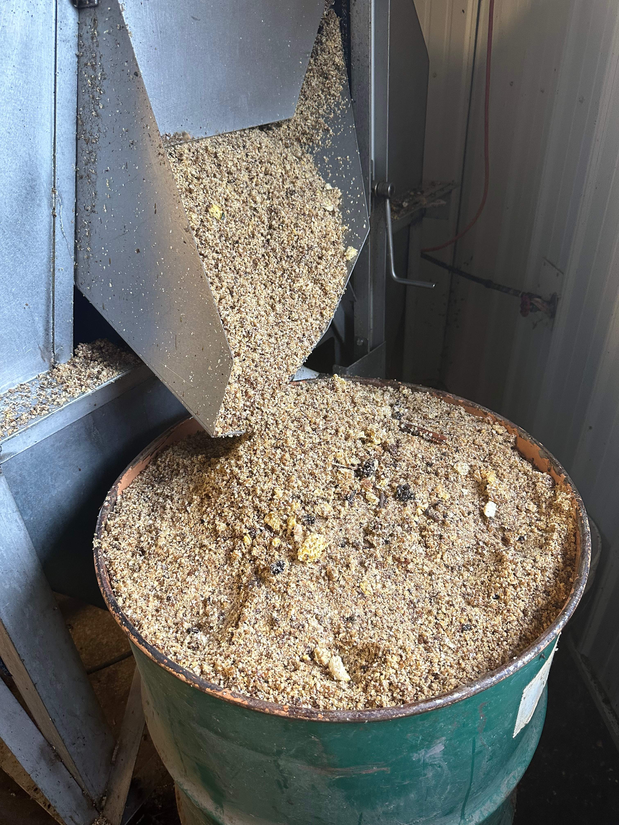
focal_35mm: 24
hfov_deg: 56.8
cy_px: 412
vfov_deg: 71.6
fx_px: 572
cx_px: 310
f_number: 1.78
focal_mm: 6.86
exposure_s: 1/61
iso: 250
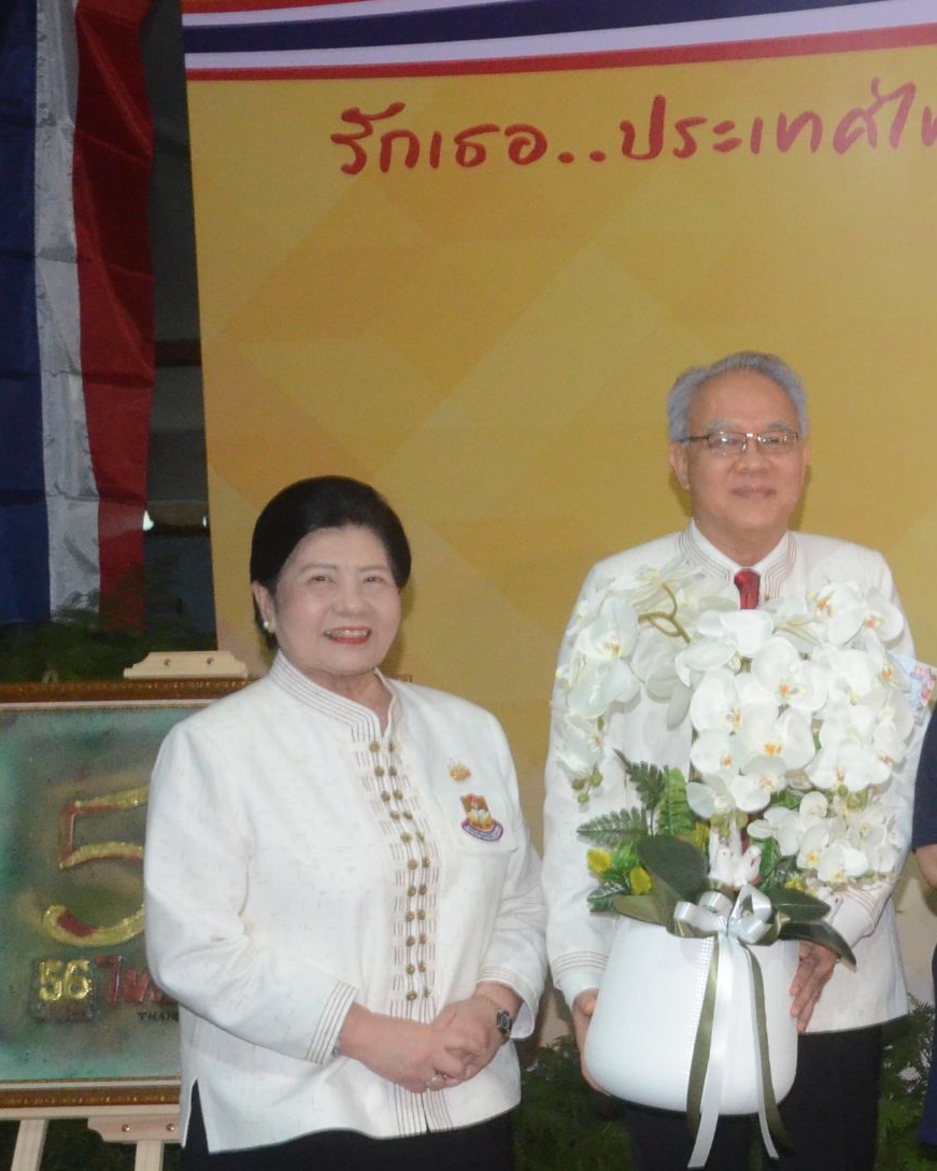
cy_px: 746
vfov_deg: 26.7
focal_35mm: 71
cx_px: 1270
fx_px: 2460
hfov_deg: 19.6
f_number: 10
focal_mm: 22
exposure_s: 1/60
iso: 3200
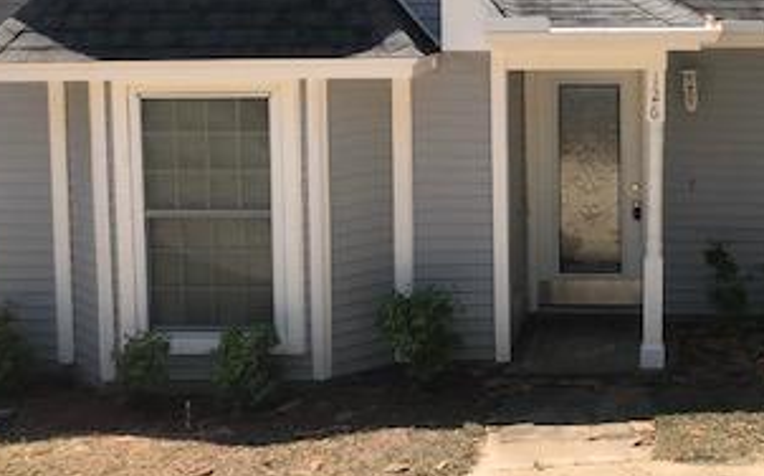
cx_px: 655
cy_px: 61
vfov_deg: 20.2
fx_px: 1310
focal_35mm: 63
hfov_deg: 31.3
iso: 20
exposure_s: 1/1916
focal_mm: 3.99
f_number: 1.8
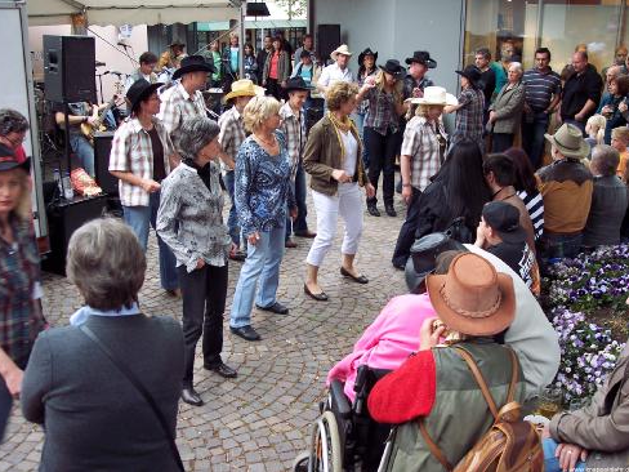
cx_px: 309
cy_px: 231
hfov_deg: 46.8
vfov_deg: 36.0
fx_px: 727
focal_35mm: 40
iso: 100
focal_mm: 8
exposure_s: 1/45
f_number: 3.4
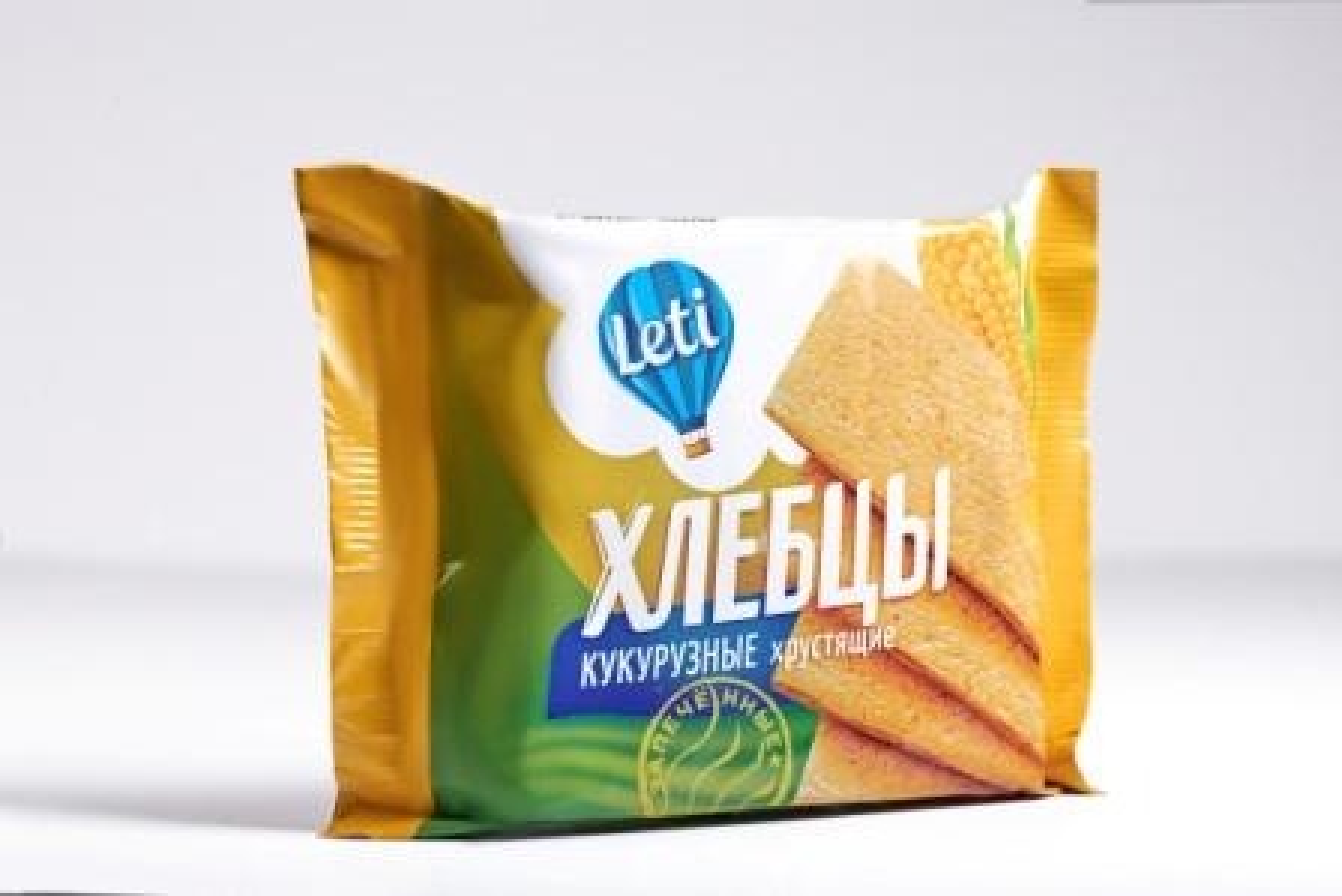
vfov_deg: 13.1
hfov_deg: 19.5
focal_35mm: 105
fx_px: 3915
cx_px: 671
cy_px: 448
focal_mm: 105
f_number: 14
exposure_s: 1/250
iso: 100
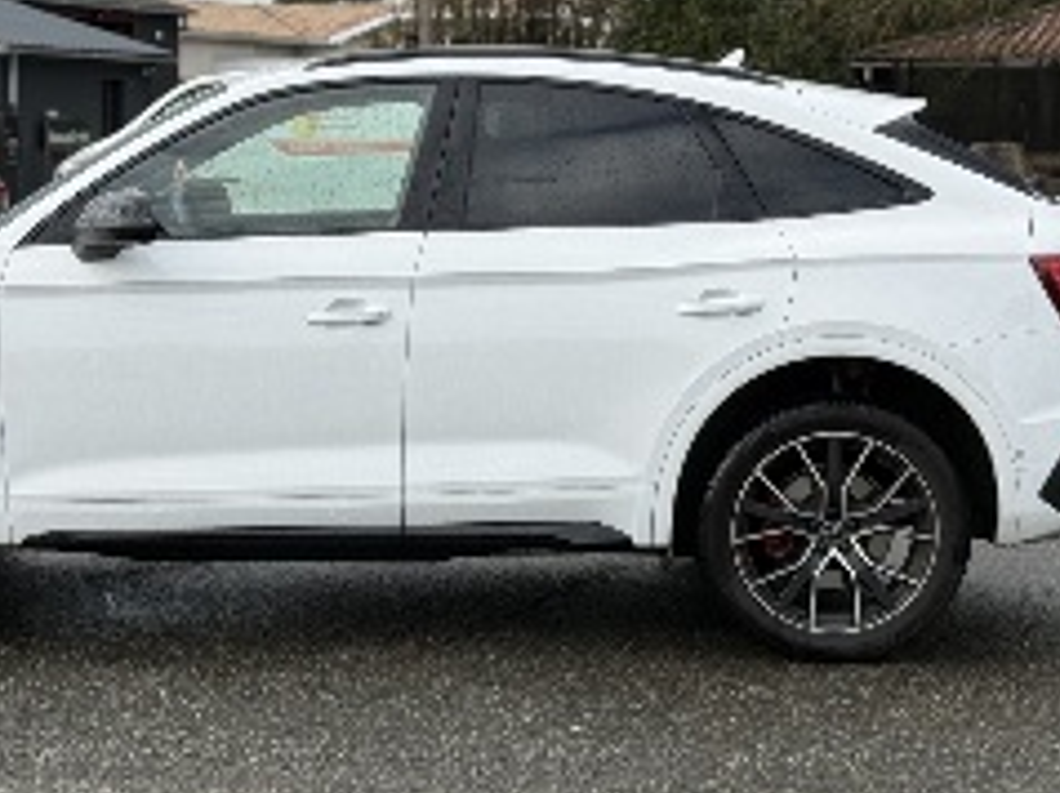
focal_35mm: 84
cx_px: 330
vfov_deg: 17.5
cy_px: 405
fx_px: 2570
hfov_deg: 23.2
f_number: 1.78
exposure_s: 1/1715
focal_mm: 6.76
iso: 64
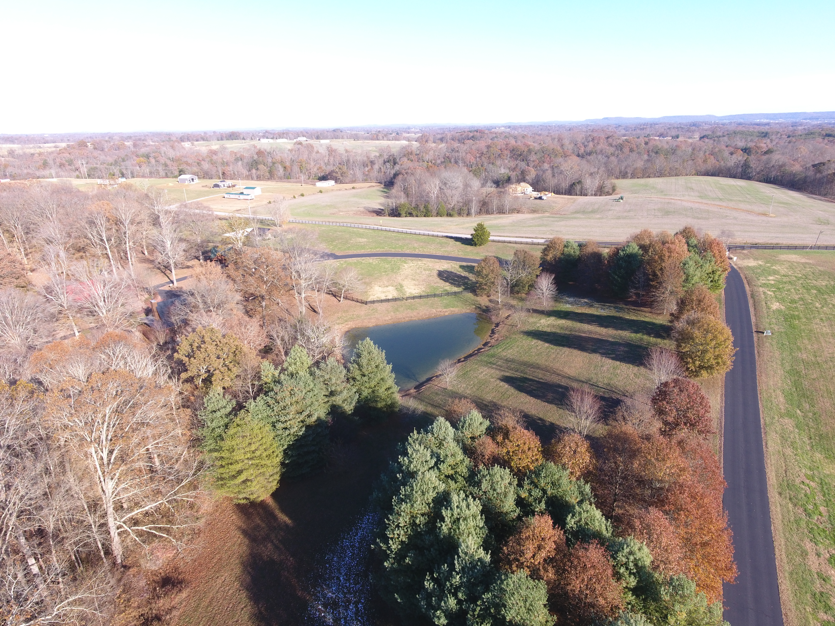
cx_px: 418
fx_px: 482
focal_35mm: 20
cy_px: 313
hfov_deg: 81.7
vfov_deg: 66.0
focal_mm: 3.61
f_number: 2.8
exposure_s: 1/257
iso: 100
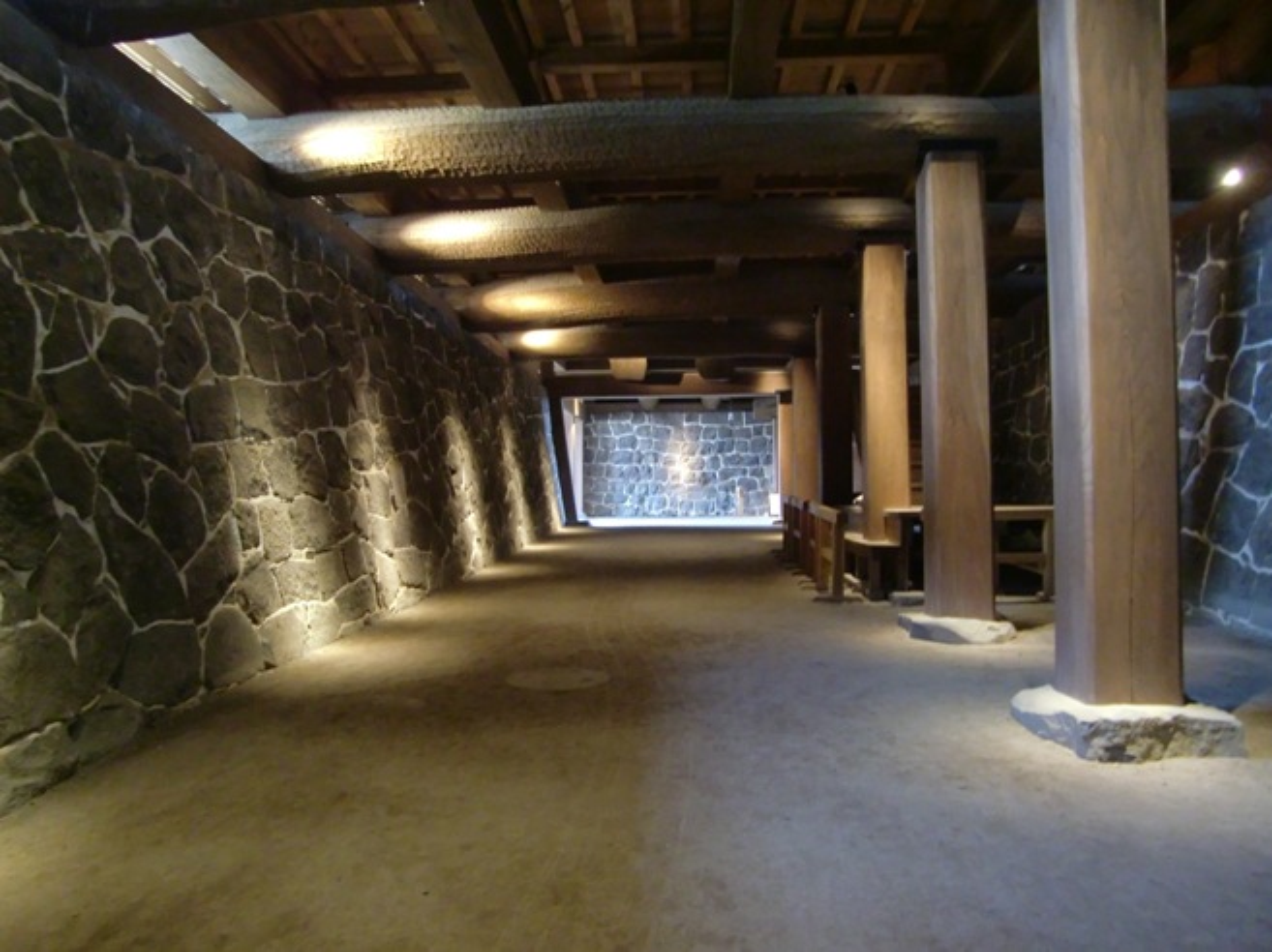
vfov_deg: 49.7
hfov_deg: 63.5
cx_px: 636
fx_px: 1028
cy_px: 476
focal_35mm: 28
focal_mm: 4.9
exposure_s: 1/8
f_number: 2.6
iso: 400
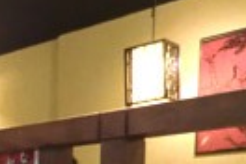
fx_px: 581
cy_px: 278
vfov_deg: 14.5
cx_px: -155
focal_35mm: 85
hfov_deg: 19.7
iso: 800
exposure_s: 1/30
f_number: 3.2
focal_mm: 4.3
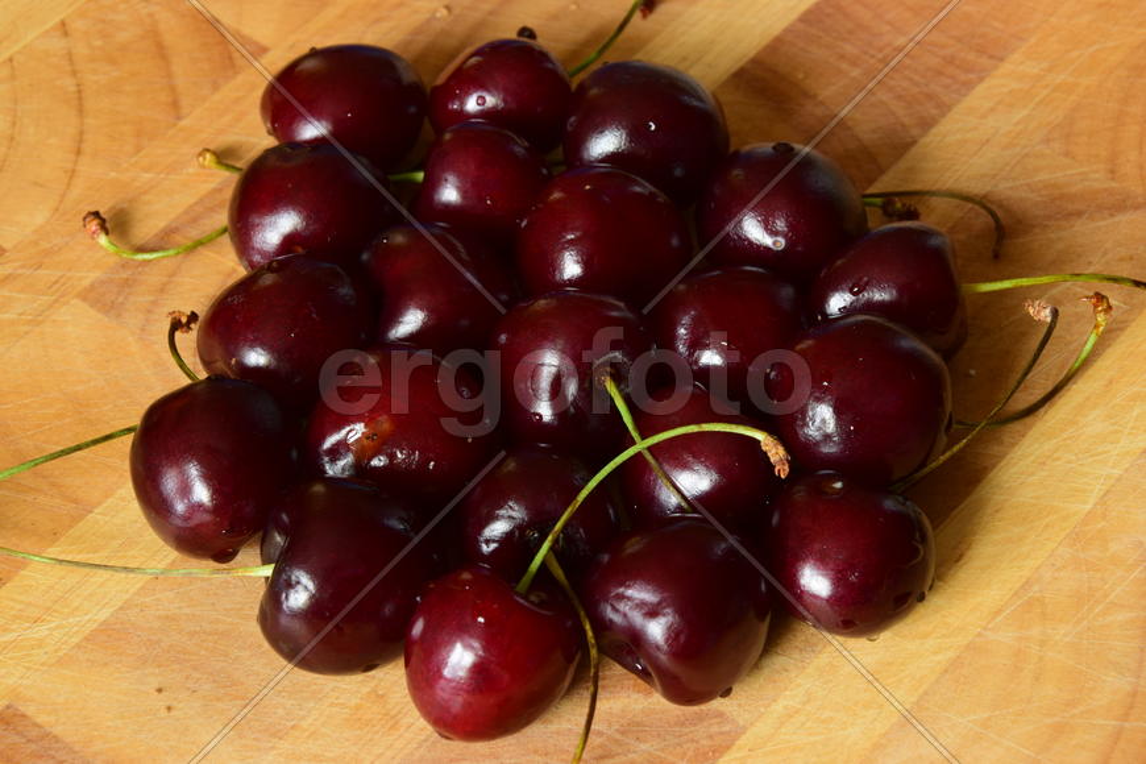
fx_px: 3342
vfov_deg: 13.0
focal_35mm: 105
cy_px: 382
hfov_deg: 19.5
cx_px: 573
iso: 100
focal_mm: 70
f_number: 13
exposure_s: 2
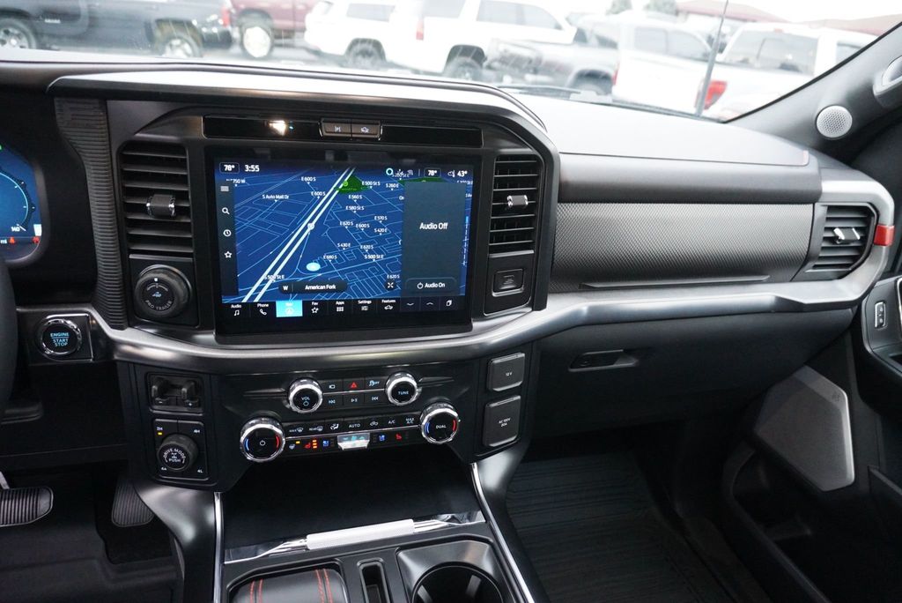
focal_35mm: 24
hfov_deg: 73.7
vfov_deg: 53.2
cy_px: 302
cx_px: 451
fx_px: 602
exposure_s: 1/160
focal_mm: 16
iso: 6400
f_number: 3.5
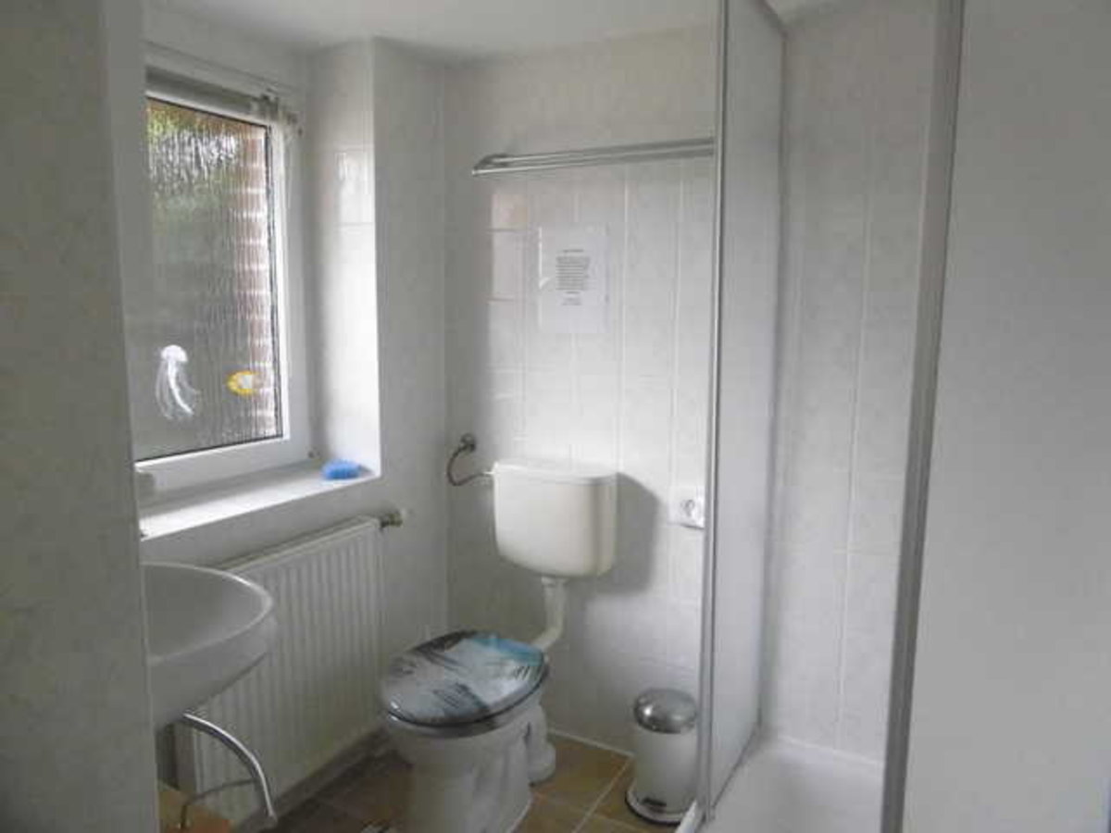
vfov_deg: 56.8
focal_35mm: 24
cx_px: 556
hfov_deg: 71.6
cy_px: 416
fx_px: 770
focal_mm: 4.3
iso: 800
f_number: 3.1
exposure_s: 1/160
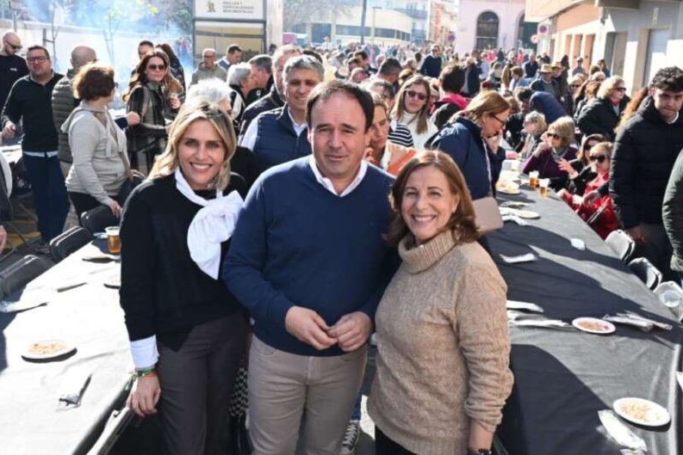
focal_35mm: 31
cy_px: 209
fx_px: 588
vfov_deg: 42.3
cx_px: 287
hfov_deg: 60.0
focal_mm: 24
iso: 500
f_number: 5.6
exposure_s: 1/833
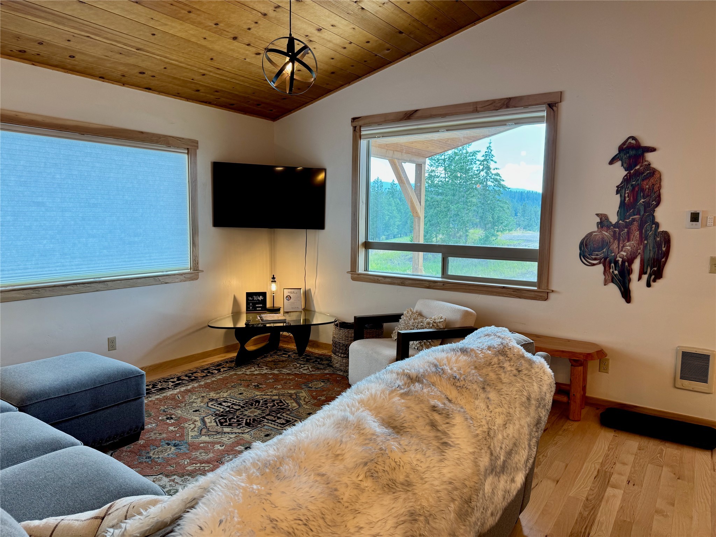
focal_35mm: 24
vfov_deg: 56.8
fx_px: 496
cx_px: 358
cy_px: 268
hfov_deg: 71.6
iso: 64
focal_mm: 6.76
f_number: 1.78
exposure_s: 1/120
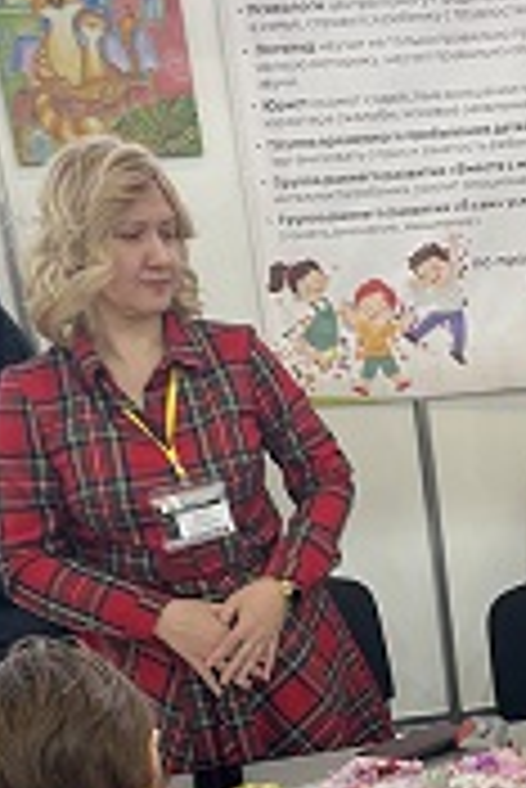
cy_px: 639
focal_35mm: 60
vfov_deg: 32.4
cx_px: 524
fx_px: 1312
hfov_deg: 21.9
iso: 100
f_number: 1.6
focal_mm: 4.2
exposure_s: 1/50
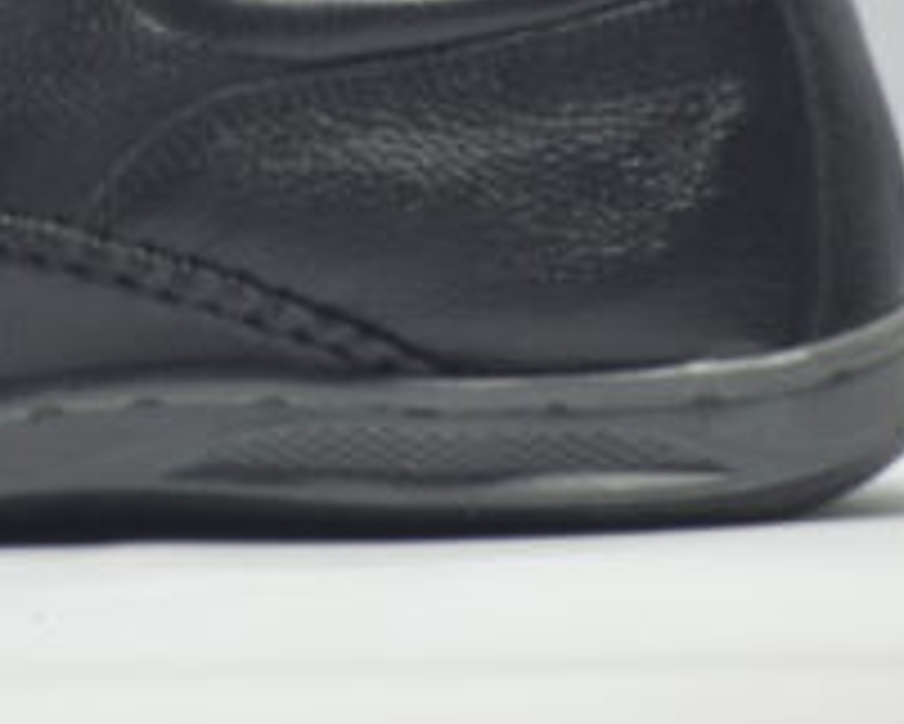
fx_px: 15161
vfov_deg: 2.7
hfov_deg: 3.4
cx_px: -63
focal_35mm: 566
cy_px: -115
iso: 720
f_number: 4.2
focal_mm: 135
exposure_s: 1/125
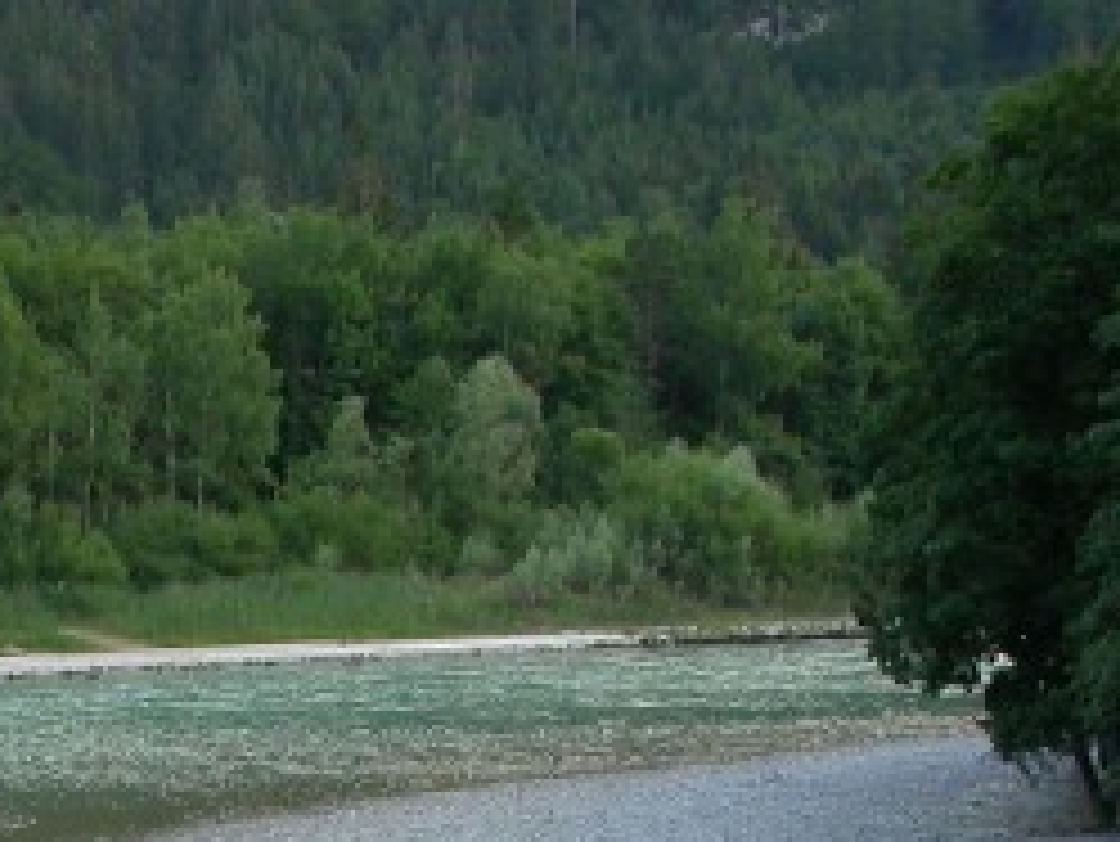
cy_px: 1279
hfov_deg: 15.8
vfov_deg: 11.6
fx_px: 3949
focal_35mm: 122
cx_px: 4
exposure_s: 1/39.7
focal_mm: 7.85
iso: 100
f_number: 3.7
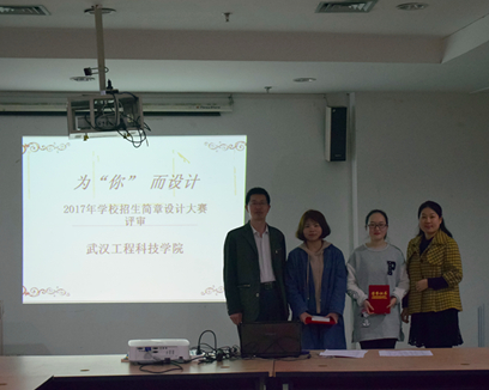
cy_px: 193
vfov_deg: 22.1
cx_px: 262
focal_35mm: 69
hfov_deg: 27.5
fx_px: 998
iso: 3200
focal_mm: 40
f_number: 6.3
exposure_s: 1/160
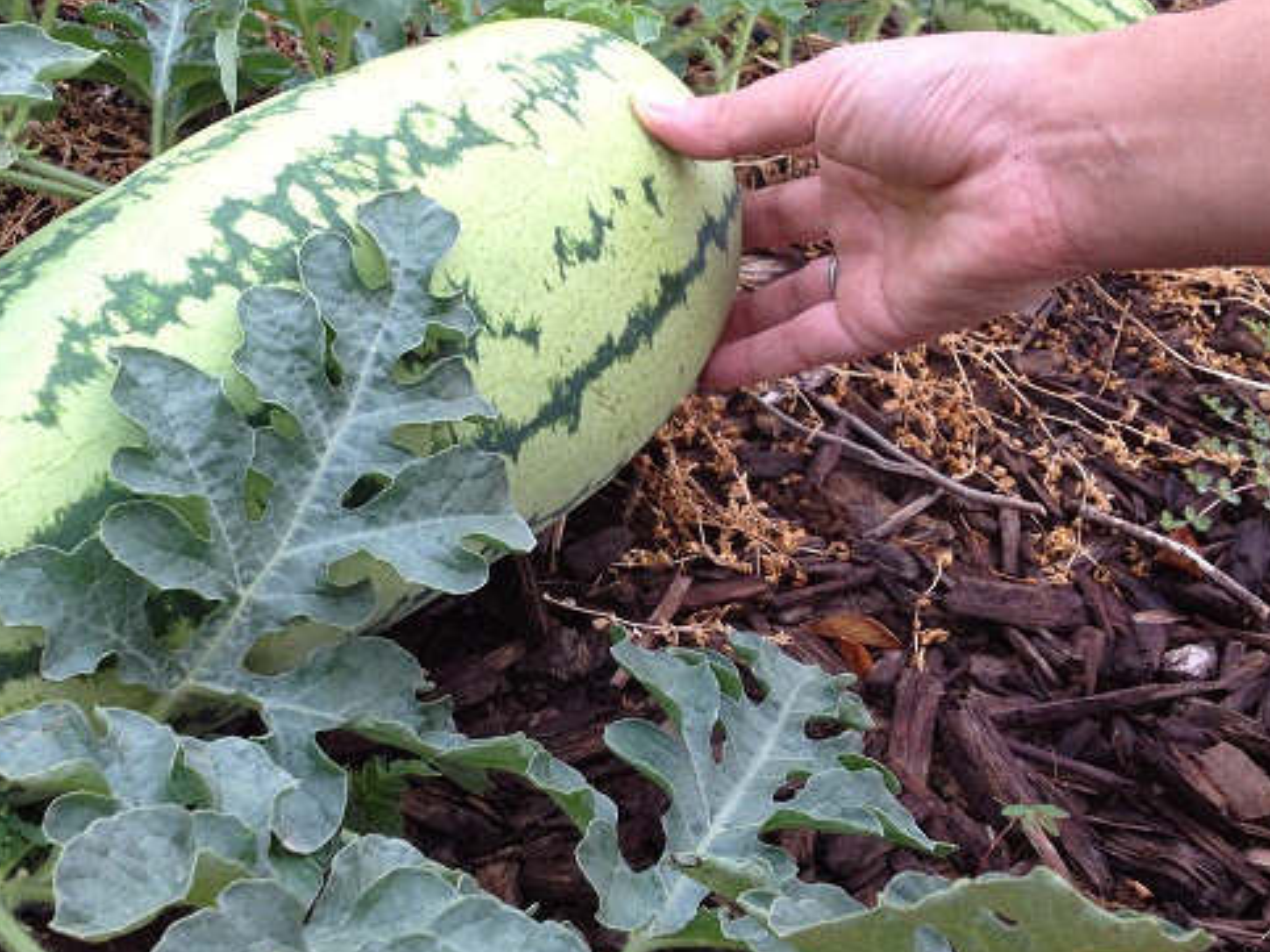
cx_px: 442
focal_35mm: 58
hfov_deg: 33.0
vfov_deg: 25.2
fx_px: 2127
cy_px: 363
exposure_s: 1/120
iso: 80
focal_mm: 4.28
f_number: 2.4
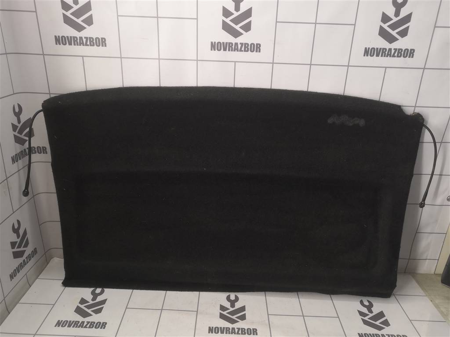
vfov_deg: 51.4
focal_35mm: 27
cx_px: 225
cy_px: 168
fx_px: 351
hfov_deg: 65.3
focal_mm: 3.95
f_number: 1.8
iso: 125
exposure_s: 1/50
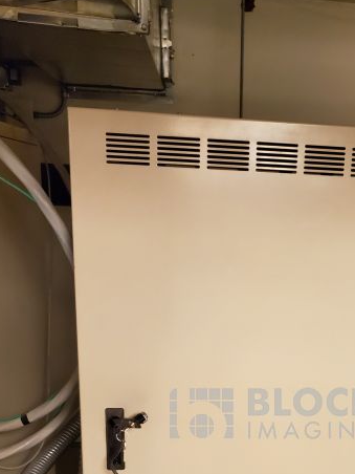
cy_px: 414
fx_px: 629
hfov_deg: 30.9
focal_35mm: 46
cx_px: 274
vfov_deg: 38.8
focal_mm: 4.3
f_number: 1.5
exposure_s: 1/39
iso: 400
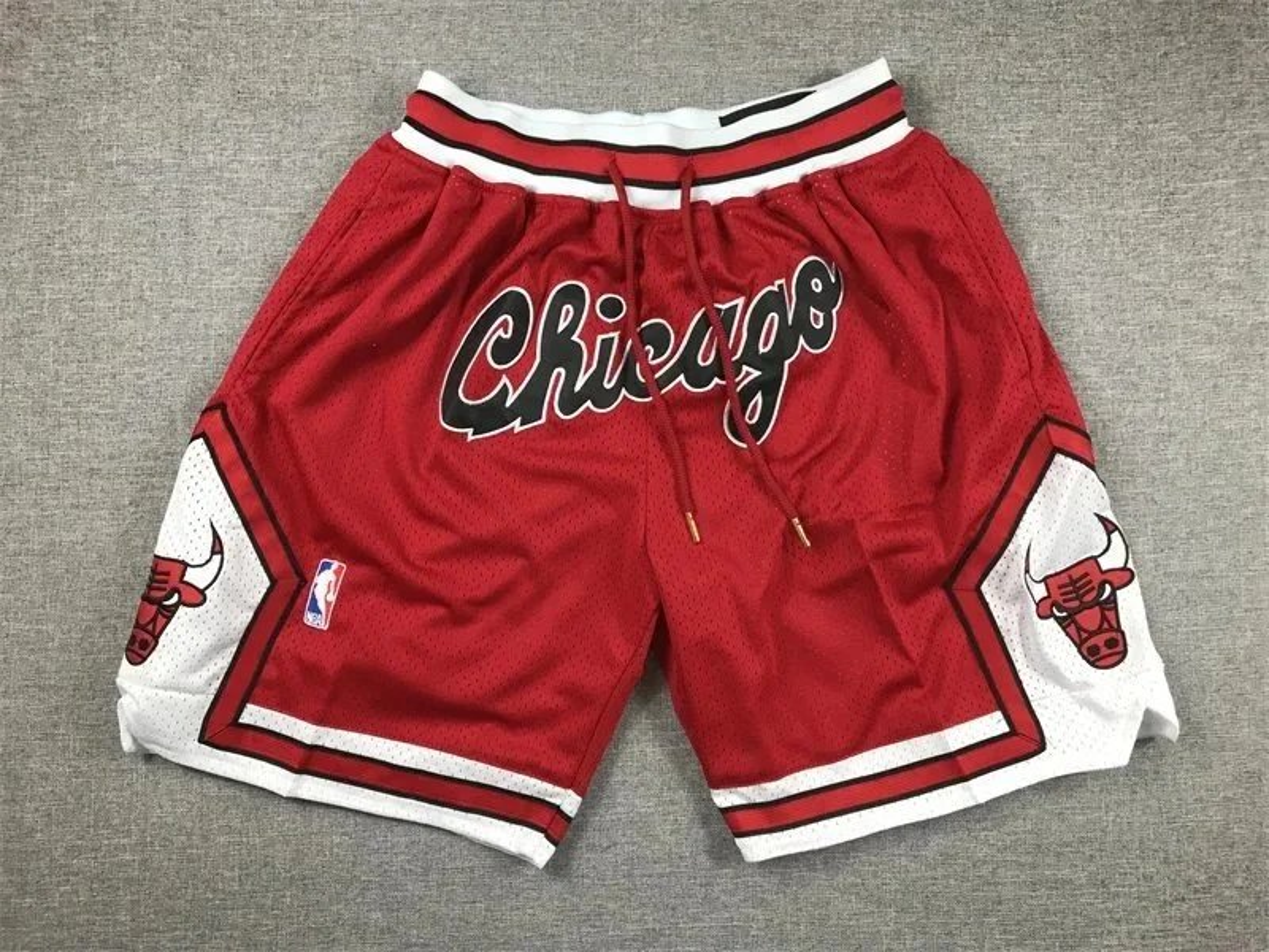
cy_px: 476
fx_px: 1026
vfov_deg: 49.7
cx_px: 634
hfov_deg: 63.4
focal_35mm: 28
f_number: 1.8
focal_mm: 3.99
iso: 40
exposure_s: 1/100
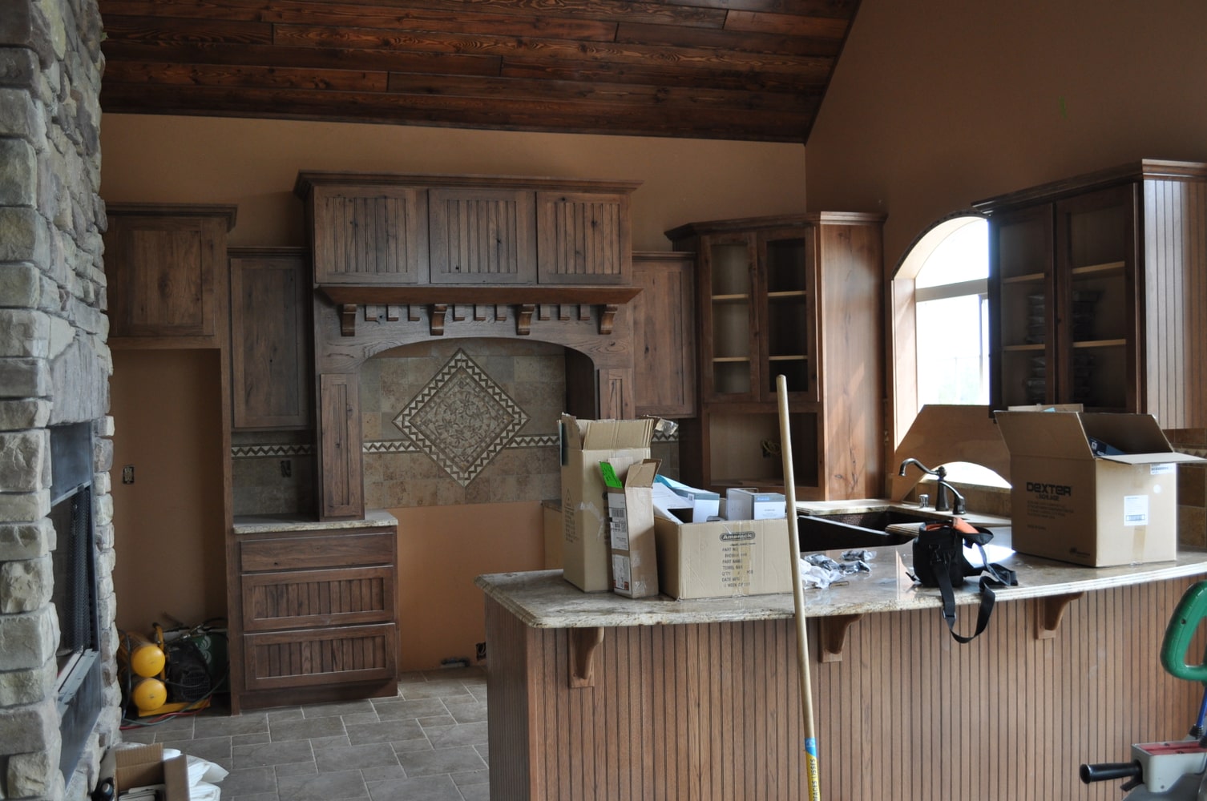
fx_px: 1205
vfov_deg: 36.8
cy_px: 400
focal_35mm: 36
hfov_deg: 53.2
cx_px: 604
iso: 400
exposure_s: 1/80
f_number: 4.2
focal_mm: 24
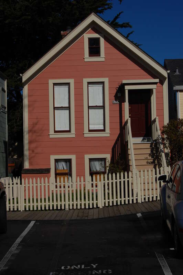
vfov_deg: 31.9
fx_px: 481
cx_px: 92
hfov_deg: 21.5
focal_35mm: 63
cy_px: 138
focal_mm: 42
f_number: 16
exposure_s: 1/500
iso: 200
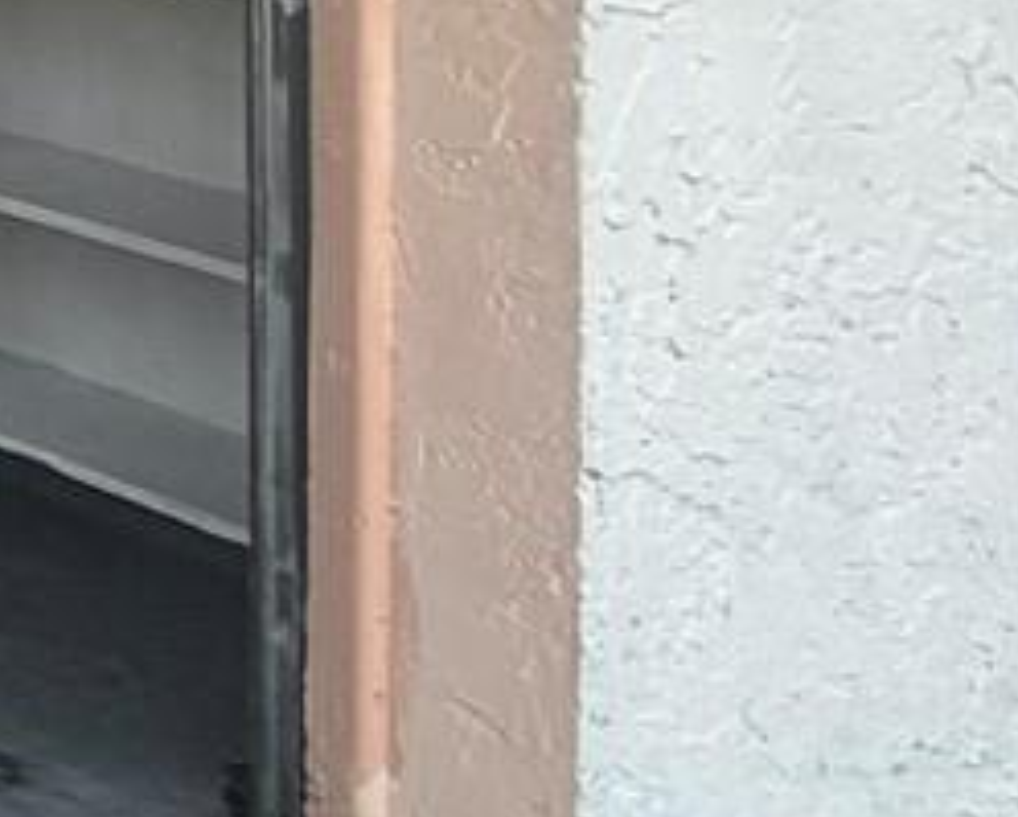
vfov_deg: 15.9
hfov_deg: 10.6
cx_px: -2254
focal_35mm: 88
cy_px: -452
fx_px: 2654
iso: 32
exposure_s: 1/770
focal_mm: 2.22
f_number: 2.2
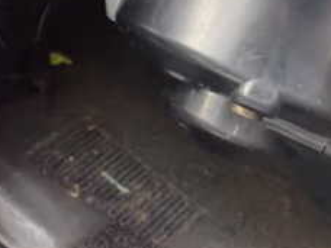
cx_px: 263
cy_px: 62
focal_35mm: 79
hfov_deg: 24.3
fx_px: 755
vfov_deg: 18.5
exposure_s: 1/30
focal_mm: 5.4
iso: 1600
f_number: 2.3
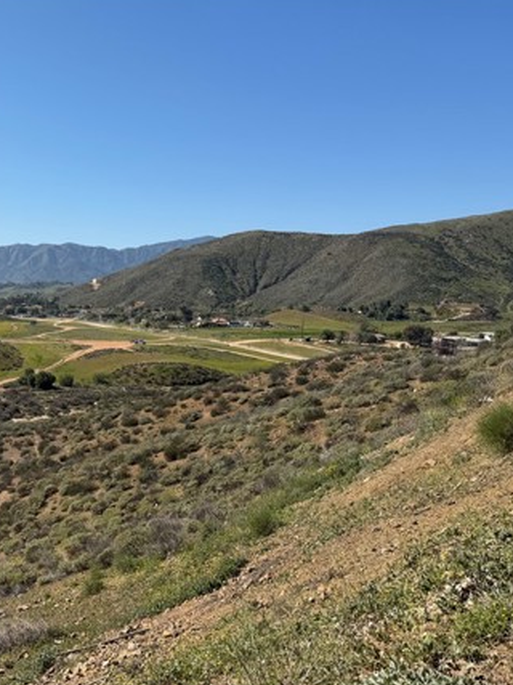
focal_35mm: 36
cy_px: 372
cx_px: 82
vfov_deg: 51.3
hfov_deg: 37.8
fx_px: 712
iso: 80
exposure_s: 1/5714
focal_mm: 6.76
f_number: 1.78
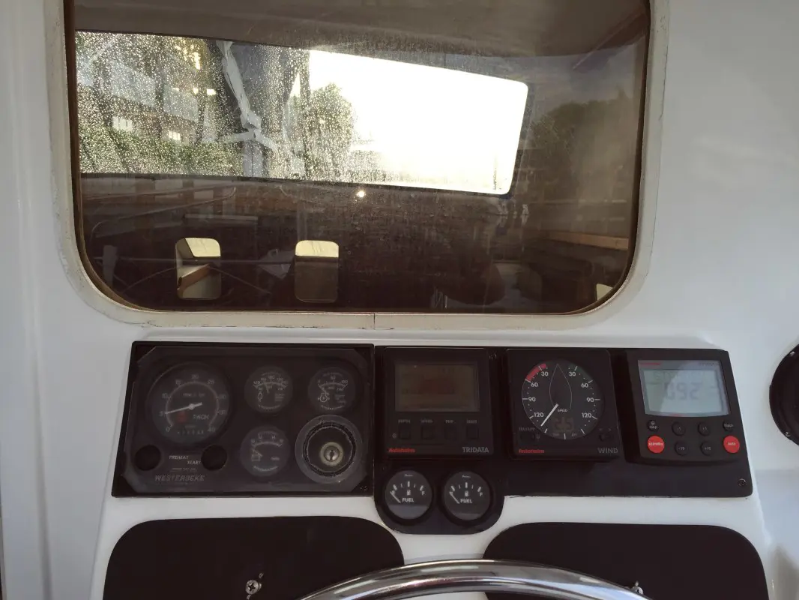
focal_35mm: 29
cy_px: 300
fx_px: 670
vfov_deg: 48.2
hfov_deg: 61.6
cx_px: 400
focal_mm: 4.15
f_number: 2.2
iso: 32
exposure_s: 1/121
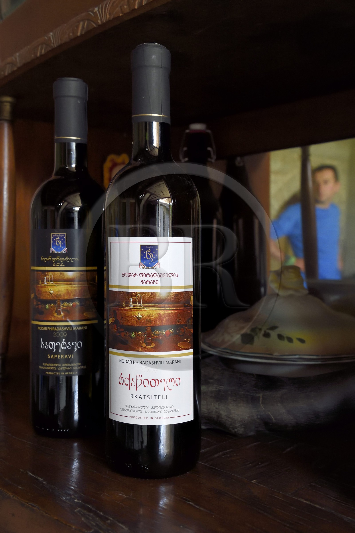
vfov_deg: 48.5
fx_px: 592
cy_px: 266
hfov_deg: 33.4
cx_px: 178
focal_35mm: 40
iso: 3200
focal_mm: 40
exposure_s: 1/20
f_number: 10
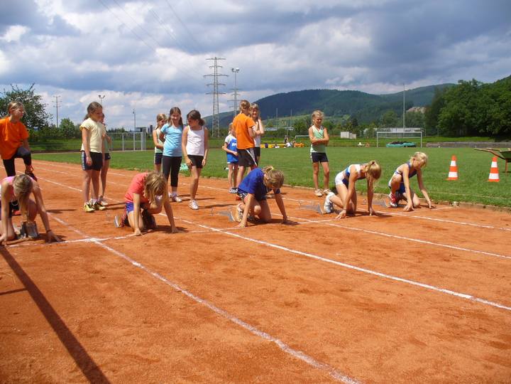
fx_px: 546
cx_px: 256
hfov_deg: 50.1
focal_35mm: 37
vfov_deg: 38.7
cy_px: 192
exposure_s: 1/320
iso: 64
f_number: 5.6
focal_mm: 6.1
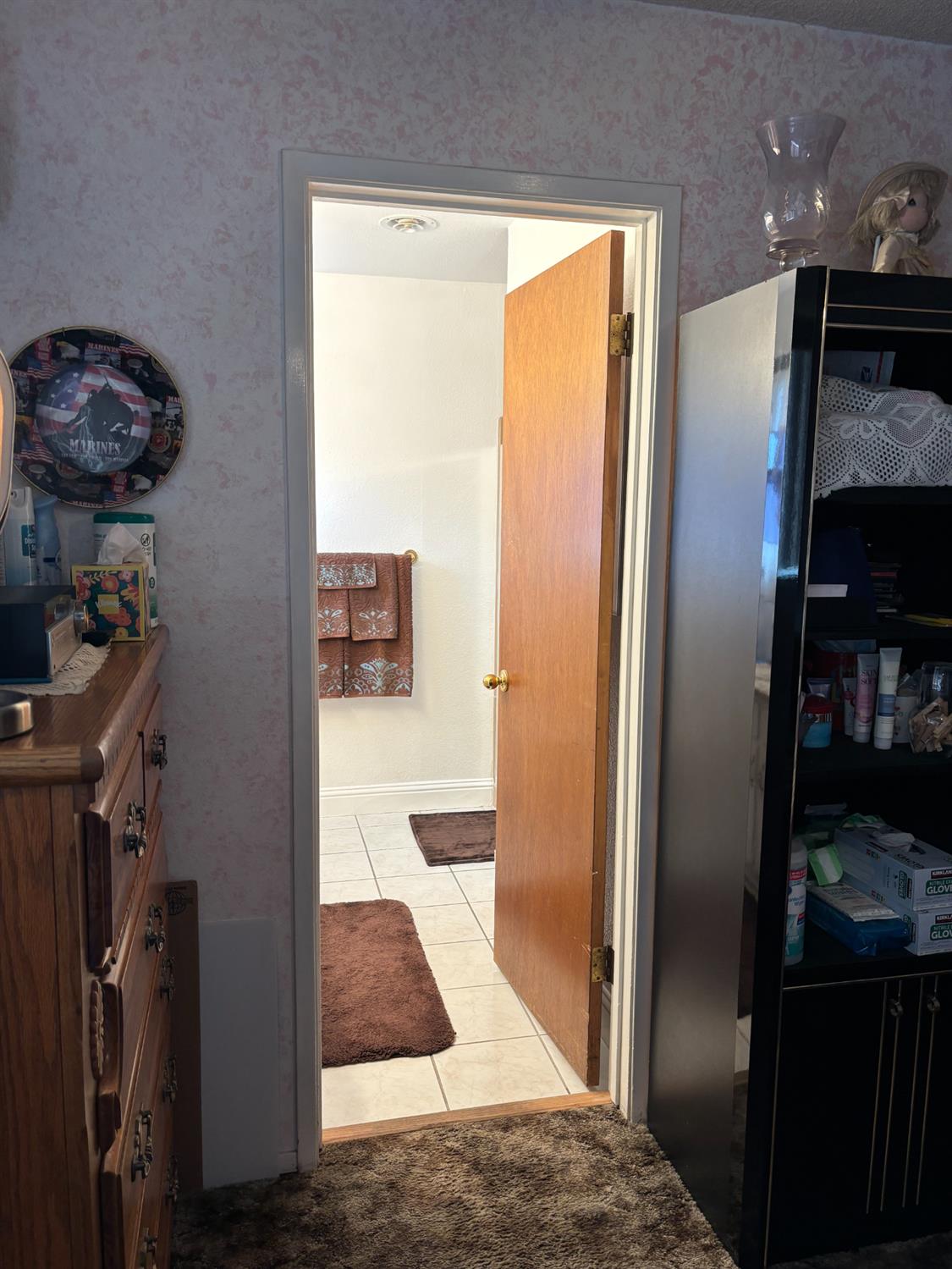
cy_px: 634
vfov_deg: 67.3
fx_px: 953
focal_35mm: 26
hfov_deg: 53.1
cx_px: 476
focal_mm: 5.96
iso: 100
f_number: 1.6
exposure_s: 1/60
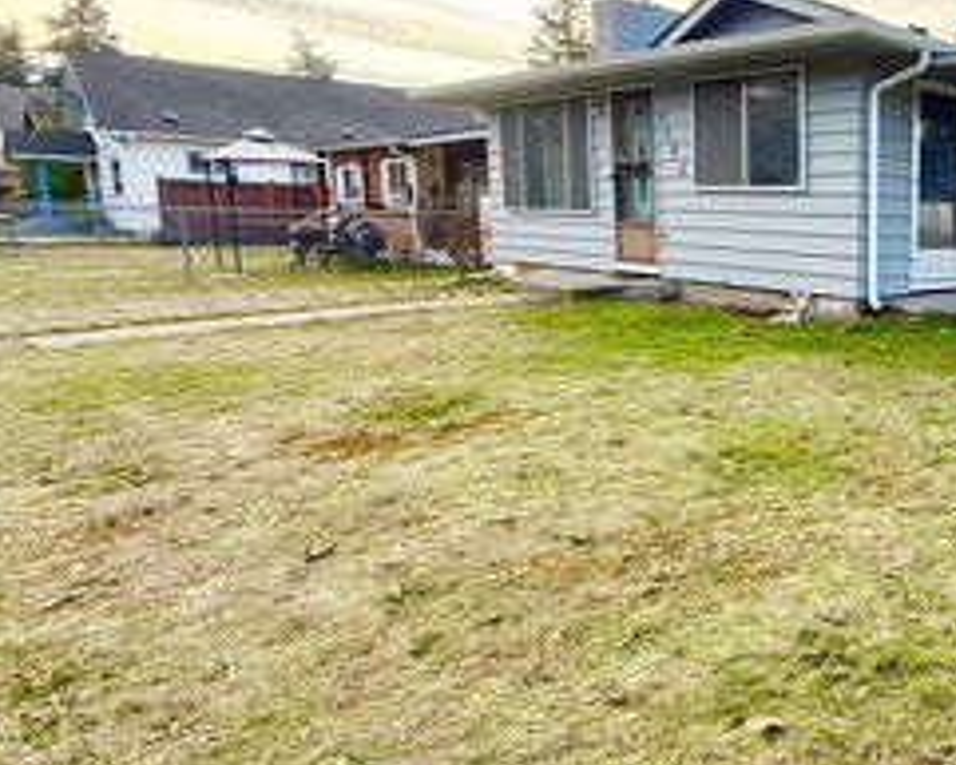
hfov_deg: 47.4
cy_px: 337
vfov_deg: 49.9
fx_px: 821
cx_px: 1004
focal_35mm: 29
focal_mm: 2.22
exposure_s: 1/427
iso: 64
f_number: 2.2
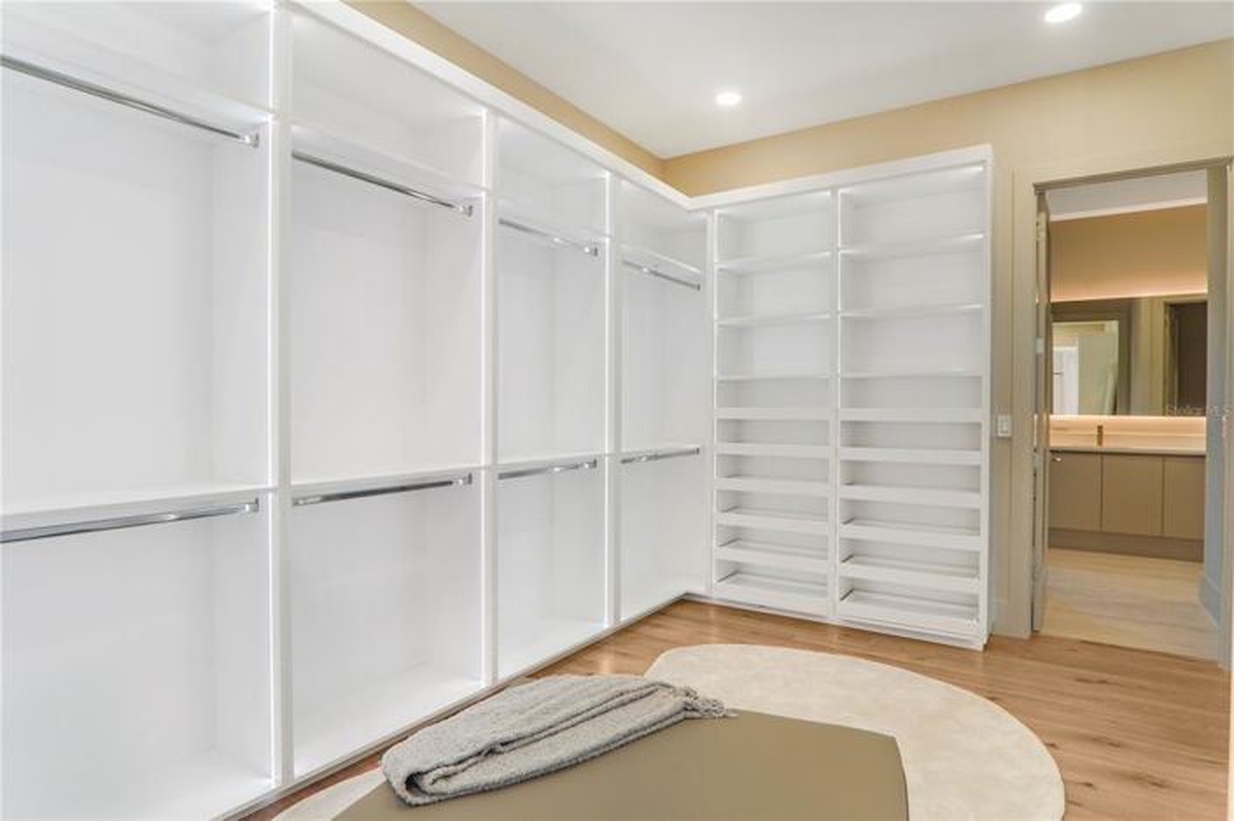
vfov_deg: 67.3
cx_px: 617
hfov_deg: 90.0
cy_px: 410
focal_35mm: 18
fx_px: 617
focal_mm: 12
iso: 100
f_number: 2.8
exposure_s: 1/60
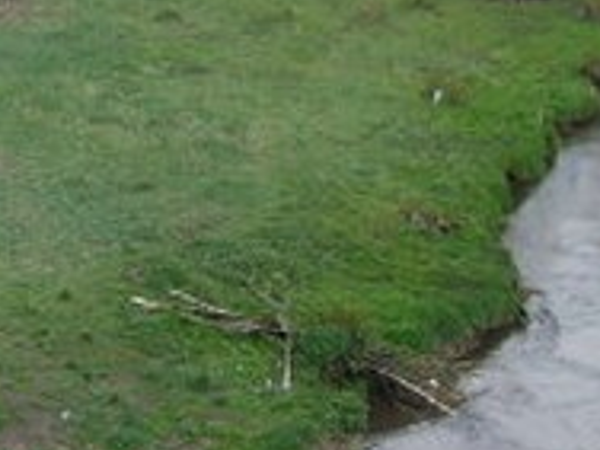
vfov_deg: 11.4
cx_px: -16
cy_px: 209
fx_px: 2253
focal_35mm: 130
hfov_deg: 14.9
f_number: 7.1
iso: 80
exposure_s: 1/90
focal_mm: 5.8
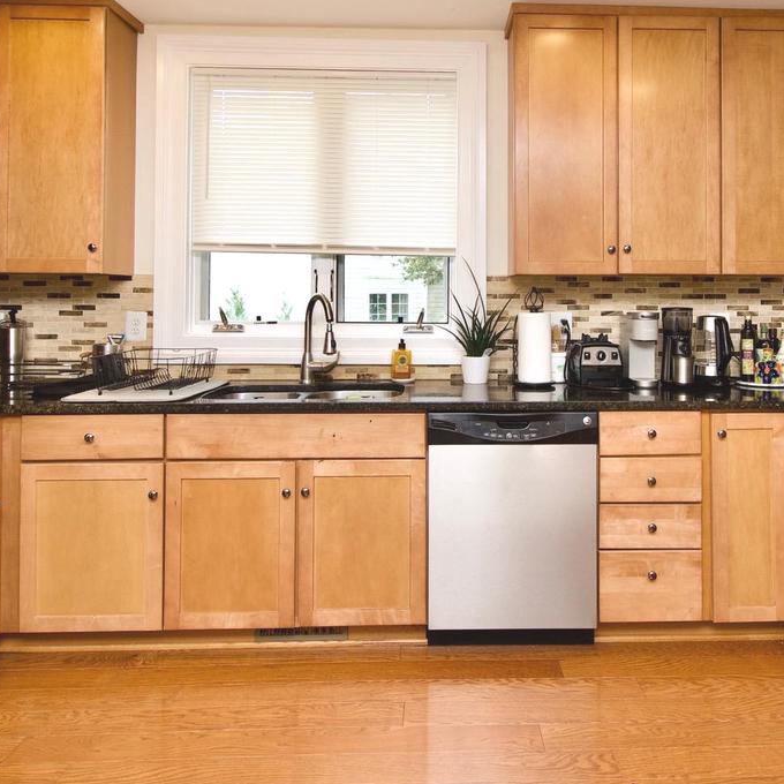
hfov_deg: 58.8
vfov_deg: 57.7
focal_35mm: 27
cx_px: 453
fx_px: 692
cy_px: 257
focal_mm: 10
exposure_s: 1/25
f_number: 7.1
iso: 320
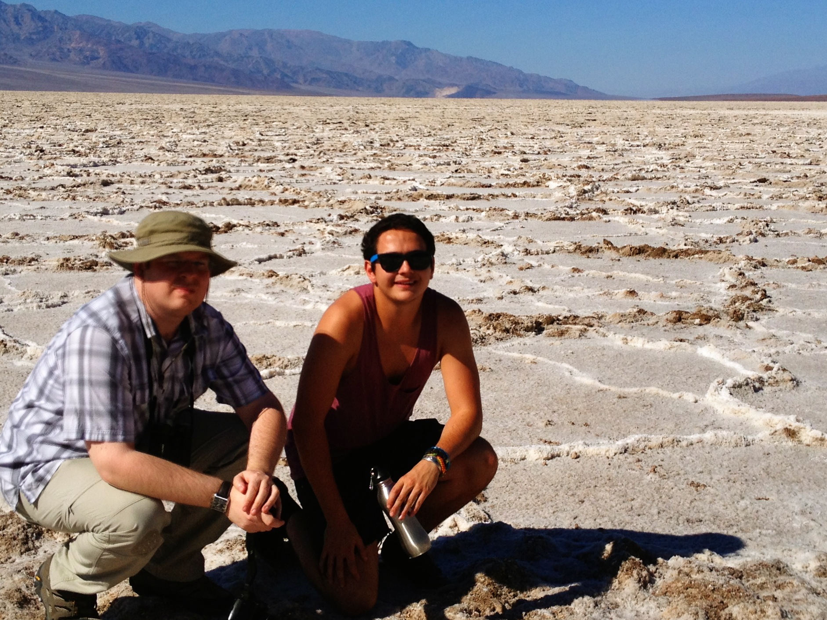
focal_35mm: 35
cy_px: 310
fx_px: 836
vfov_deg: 40.7
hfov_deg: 52.6
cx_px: 414
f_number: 2.4
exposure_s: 1/6135
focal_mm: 4.28
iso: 64
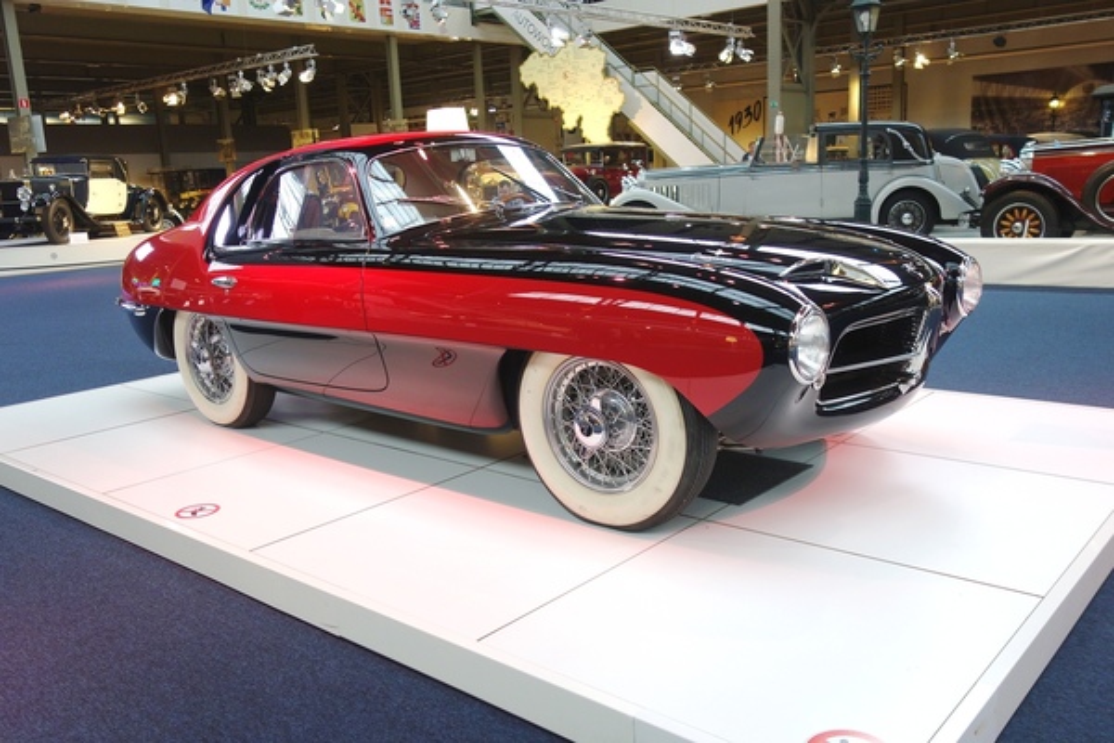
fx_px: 928
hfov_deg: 61.9
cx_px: 557
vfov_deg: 43.6
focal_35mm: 30
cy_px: 372
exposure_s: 1/40
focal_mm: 11.32
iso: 200
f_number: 2.2
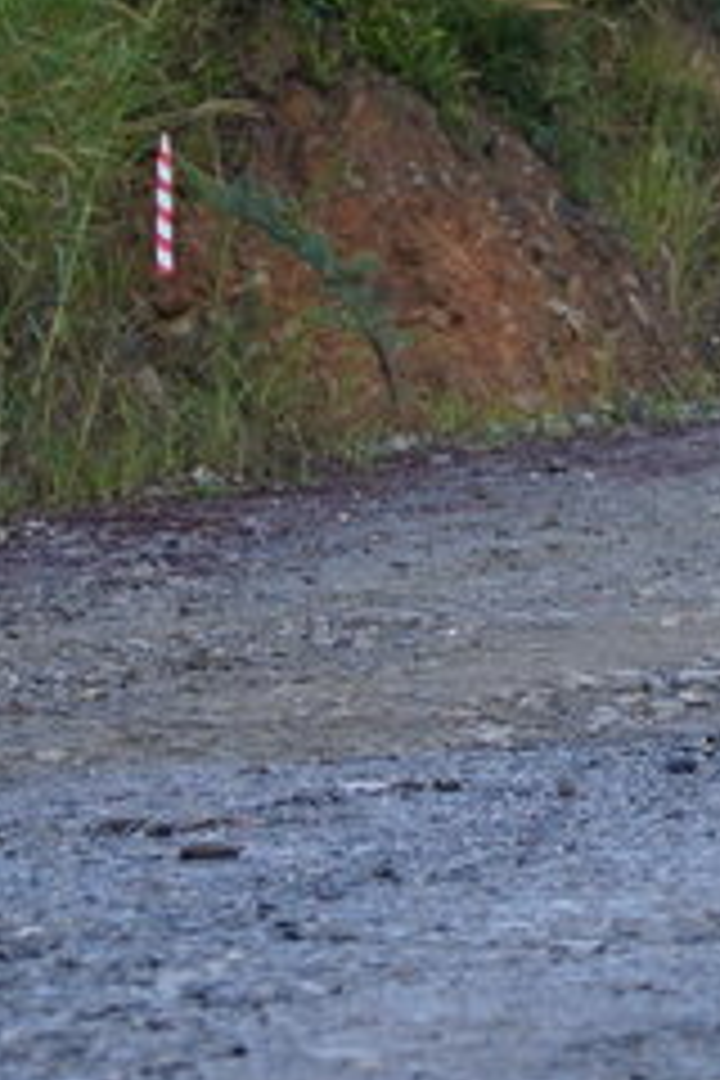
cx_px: 889
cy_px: 52
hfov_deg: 3.9
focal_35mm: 349
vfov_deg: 5.9
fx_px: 10469
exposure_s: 1/500
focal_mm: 70
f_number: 2.8
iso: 320
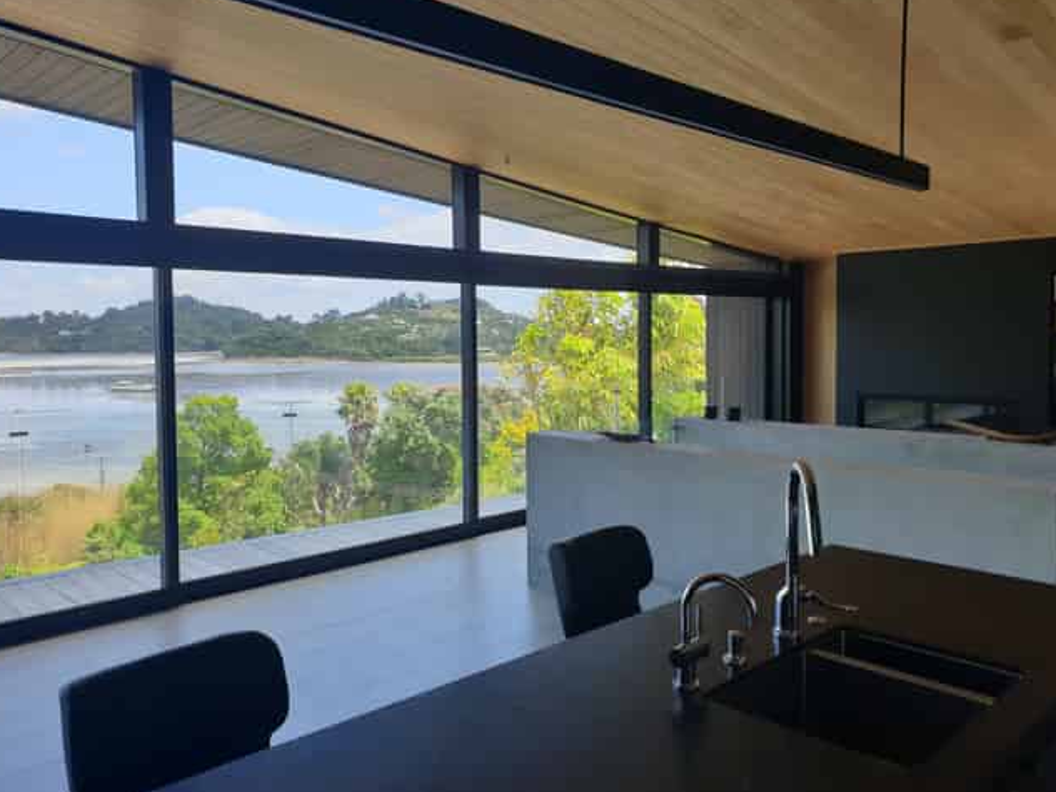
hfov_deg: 65.3
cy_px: 388
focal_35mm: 27
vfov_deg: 51.4
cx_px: 527
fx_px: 824
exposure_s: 1/631
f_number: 2.4
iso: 50
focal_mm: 4.3
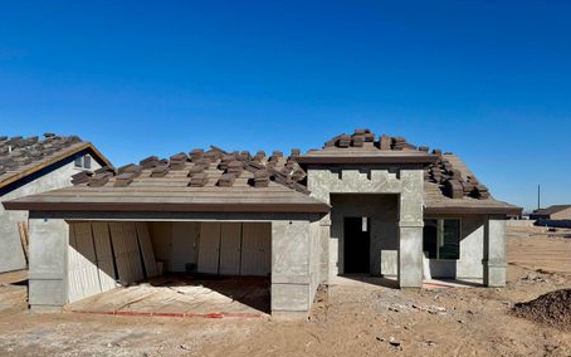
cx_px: 297
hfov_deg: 66.4
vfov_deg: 44.3
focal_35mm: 28
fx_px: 436
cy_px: 217
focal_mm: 6.76
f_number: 1.78
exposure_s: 1/9009
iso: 80
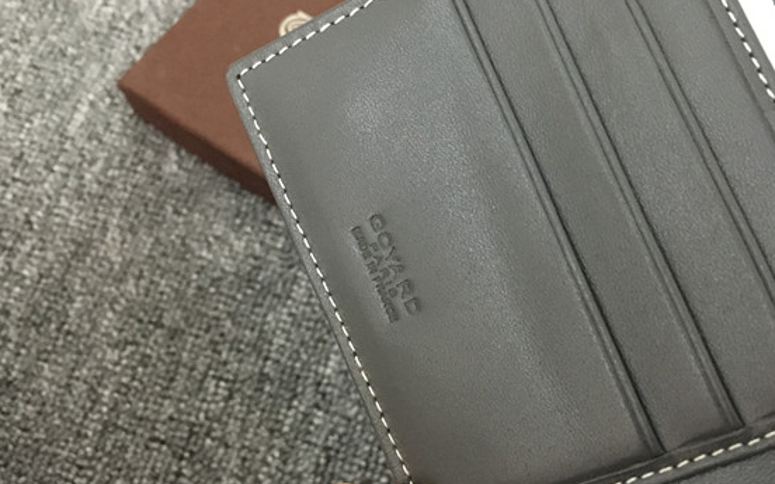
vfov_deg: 32.8
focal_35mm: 39
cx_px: 406
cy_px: 229
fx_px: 824
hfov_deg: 50.4
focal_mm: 4.15
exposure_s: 1/17
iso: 250
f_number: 2.2
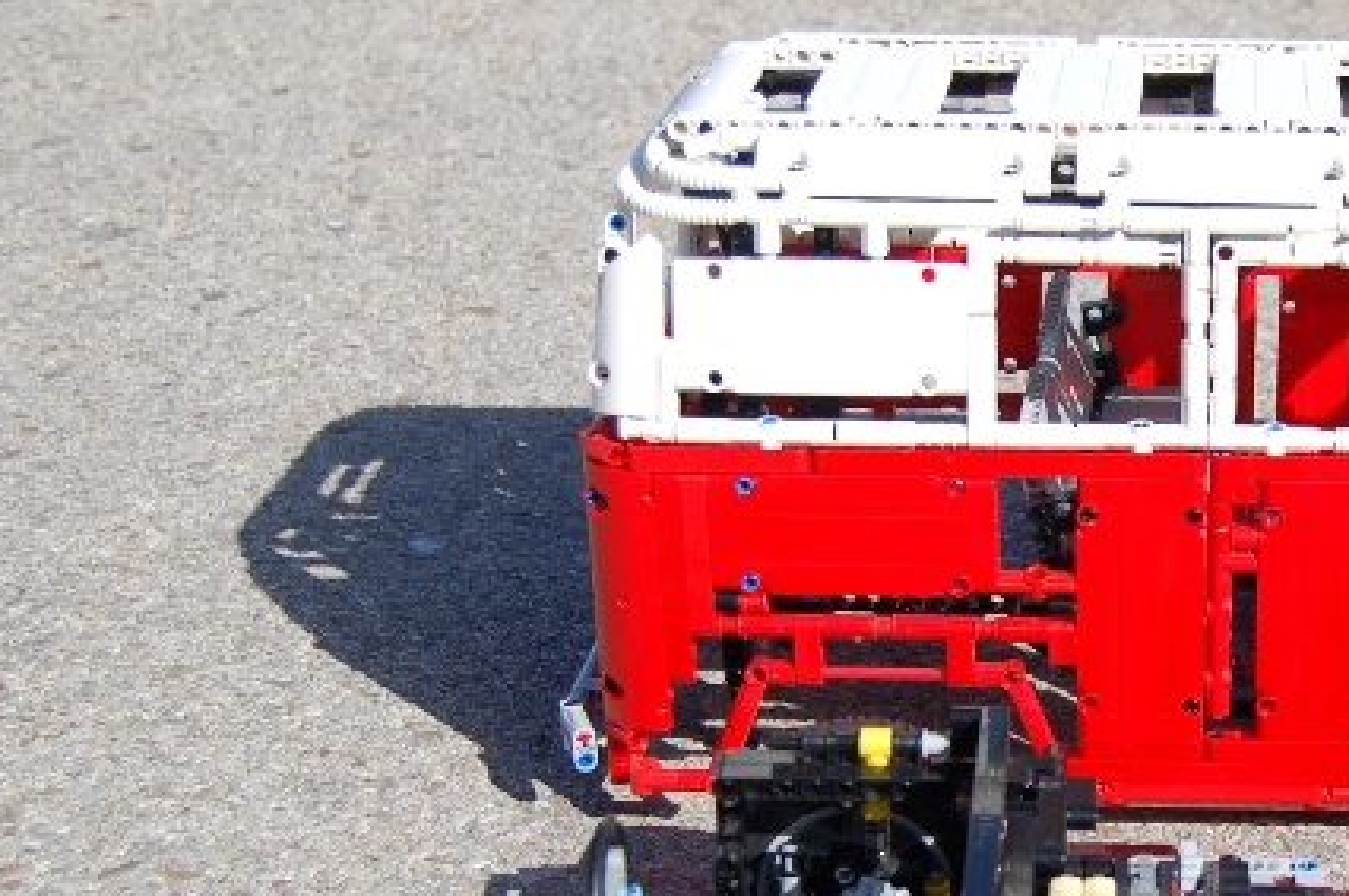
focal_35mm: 76
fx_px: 2845
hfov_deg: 25.6
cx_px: 1276
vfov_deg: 17.8
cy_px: 627
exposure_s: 1/1250
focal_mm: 24
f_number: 4
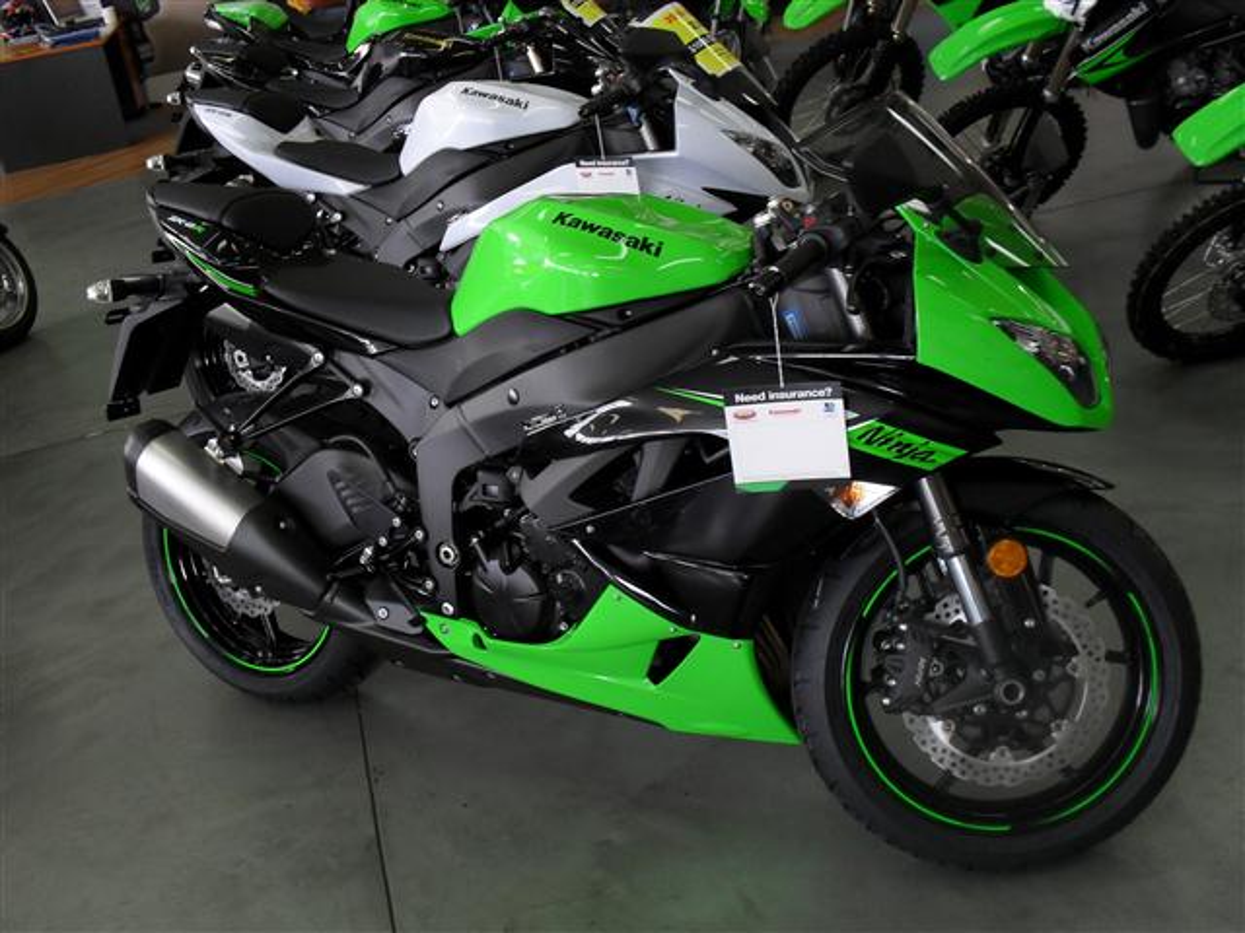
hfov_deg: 52.6
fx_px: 1259
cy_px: 466
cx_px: 622
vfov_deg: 40.7
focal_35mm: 35
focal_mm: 6.3
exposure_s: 1/45
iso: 120
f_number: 3.2
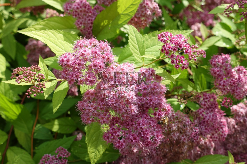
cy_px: 82
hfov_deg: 47.4
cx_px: 124
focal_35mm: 41
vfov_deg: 32.6
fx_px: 281
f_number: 4
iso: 125
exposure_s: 1/500
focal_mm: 15.1
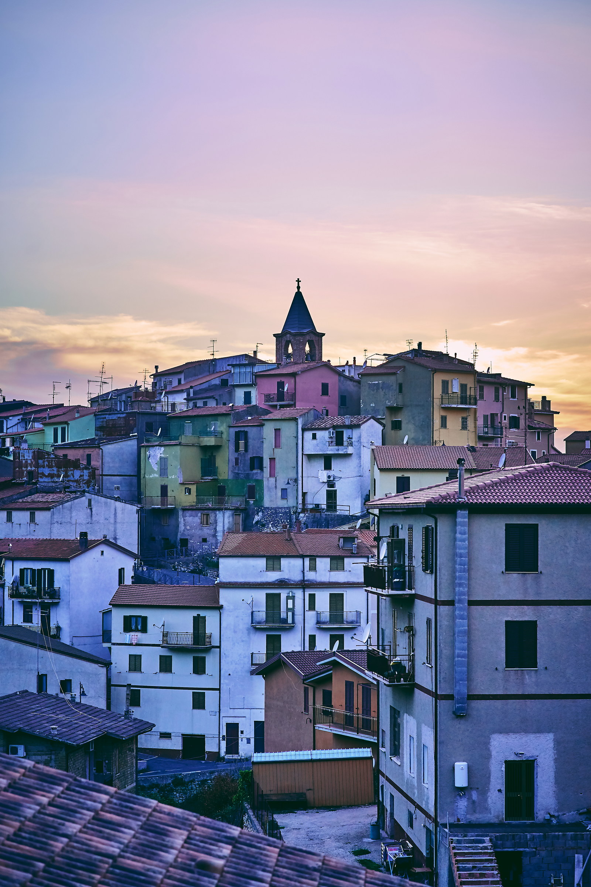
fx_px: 2093
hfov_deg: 16.1
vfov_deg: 23.9
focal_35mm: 85
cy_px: 444
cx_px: 296
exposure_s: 1/350
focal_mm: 85
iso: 500
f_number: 4
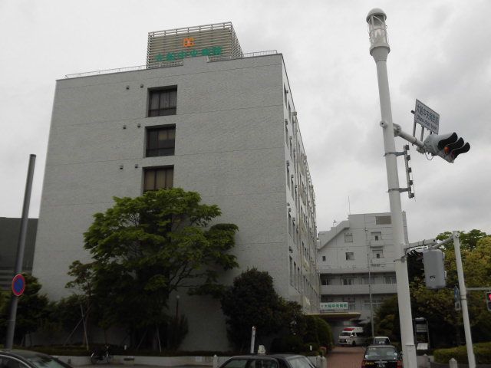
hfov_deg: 49.0
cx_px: 246
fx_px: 539
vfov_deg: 37.7
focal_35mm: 38
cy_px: 184
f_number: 9.3
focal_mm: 6.77
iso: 100
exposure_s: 1/250
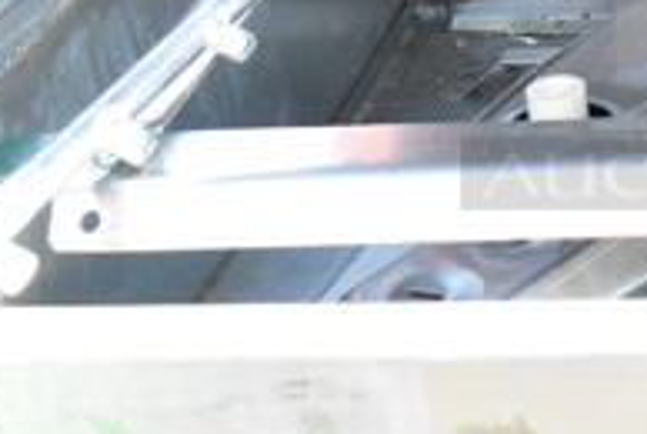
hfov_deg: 21.6
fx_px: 1530
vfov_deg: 15.9
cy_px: 33
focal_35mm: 85
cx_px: 834
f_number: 8
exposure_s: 1/400
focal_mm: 18
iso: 6400
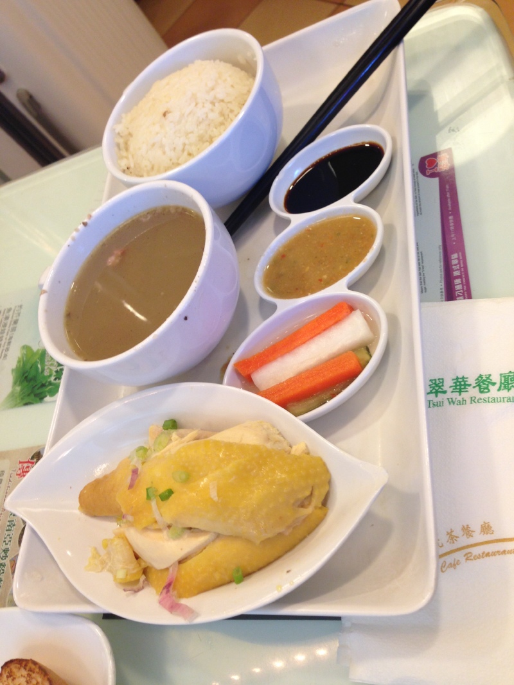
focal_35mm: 33
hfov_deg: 42.9
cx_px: 257
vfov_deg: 55.4
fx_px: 653
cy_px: 342
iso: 80
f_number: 2.4
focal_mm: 4.12
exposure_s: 1/20
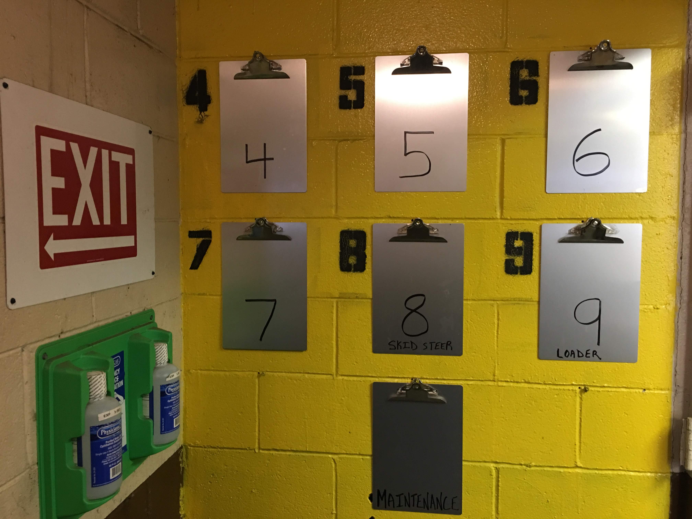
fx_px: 580
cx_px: 346
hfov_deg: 61.7
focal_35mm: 29
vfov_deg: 48.2
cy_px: 260
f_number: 2.2
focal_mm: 4.15
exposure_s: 1/10
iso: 80
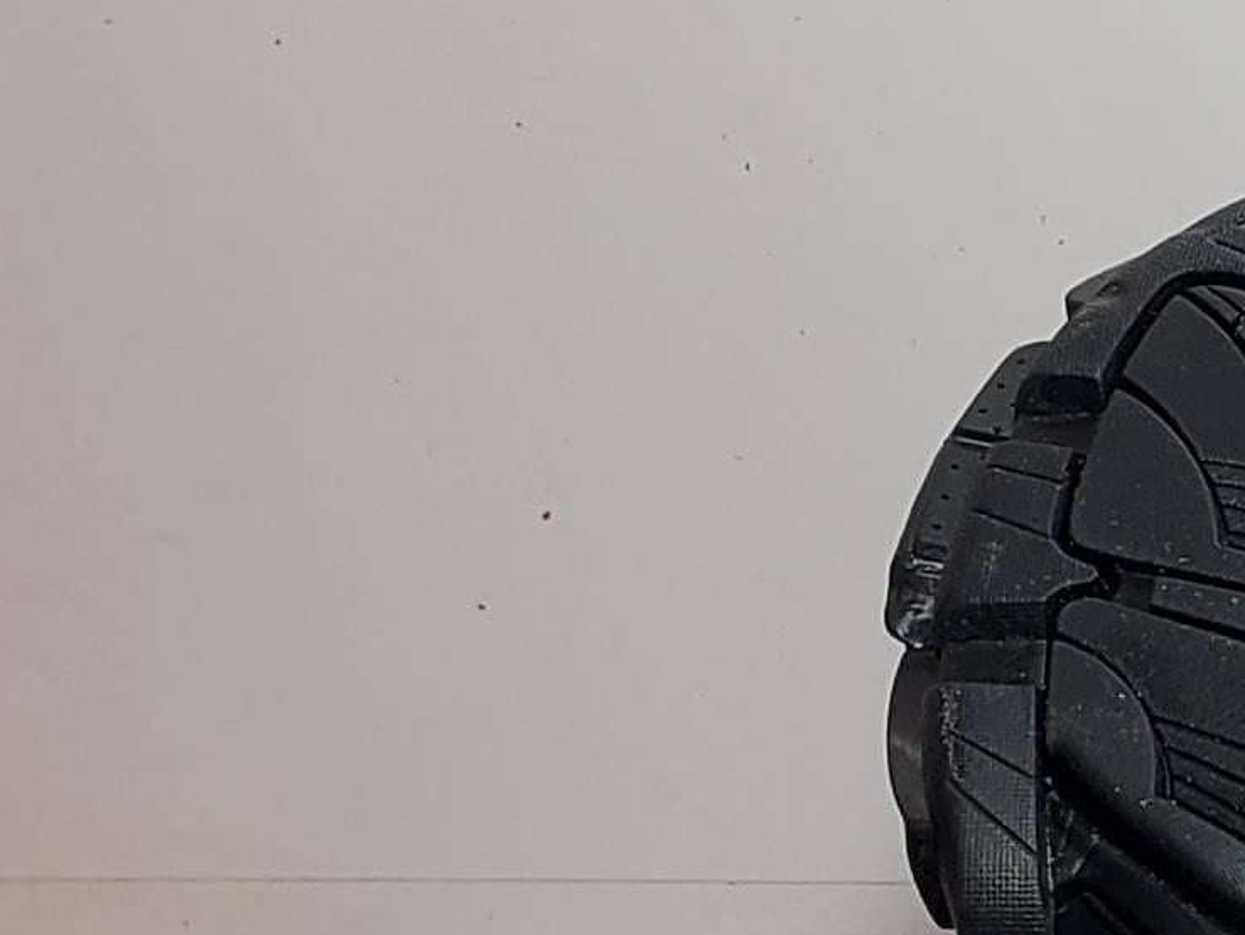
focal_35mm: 142
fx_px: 5109
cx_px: 2166
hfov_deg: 12.8
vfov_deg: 10.3
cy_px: 1190
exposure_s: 1/229
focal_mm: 4.3
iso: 50
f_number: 1.5
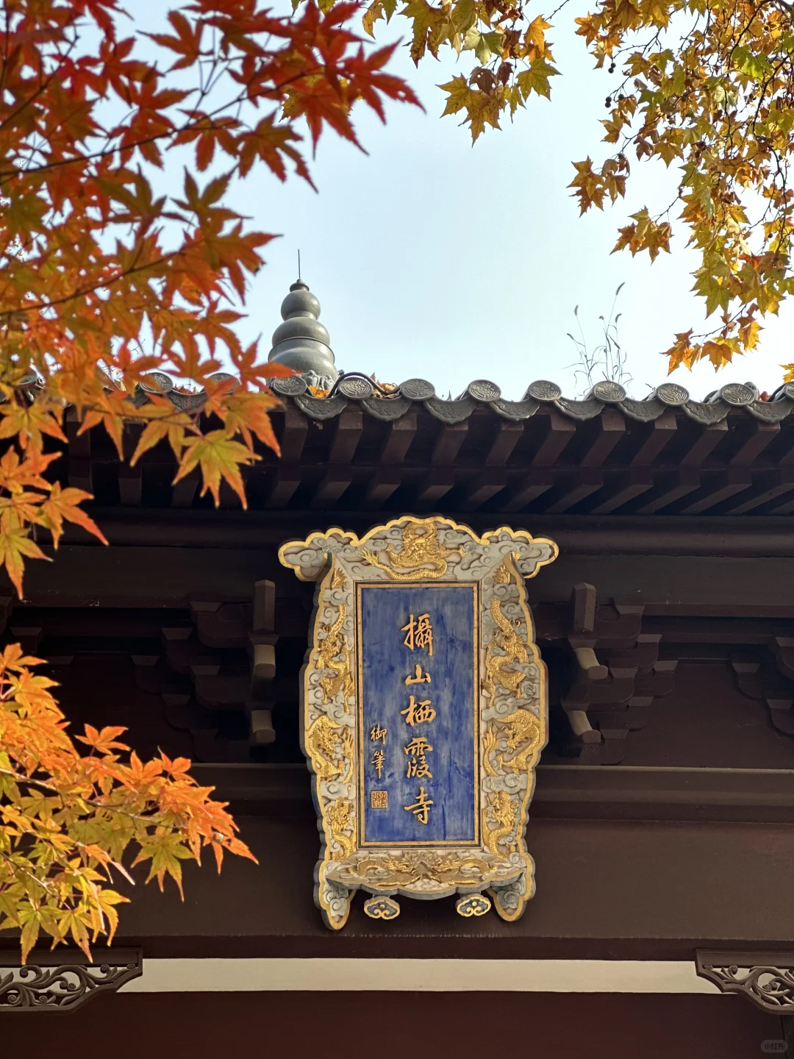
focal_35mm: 77
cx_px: 397
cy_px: 530
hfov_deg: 19.1
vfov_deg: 25.3
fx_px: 2355
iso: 50
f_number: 2.8
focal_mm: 9
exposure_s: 1/99
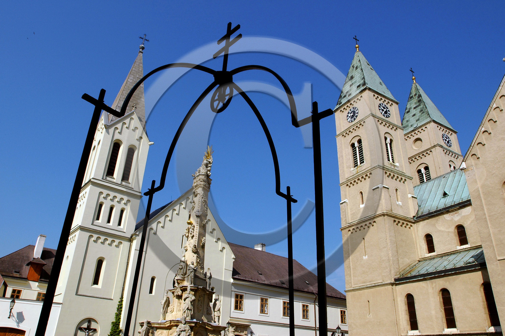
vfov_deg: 50.3
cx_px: 252
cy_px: 168
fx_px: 357
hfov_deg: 70.5
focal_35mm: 26
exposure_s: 1/320
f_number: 11
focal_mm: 17
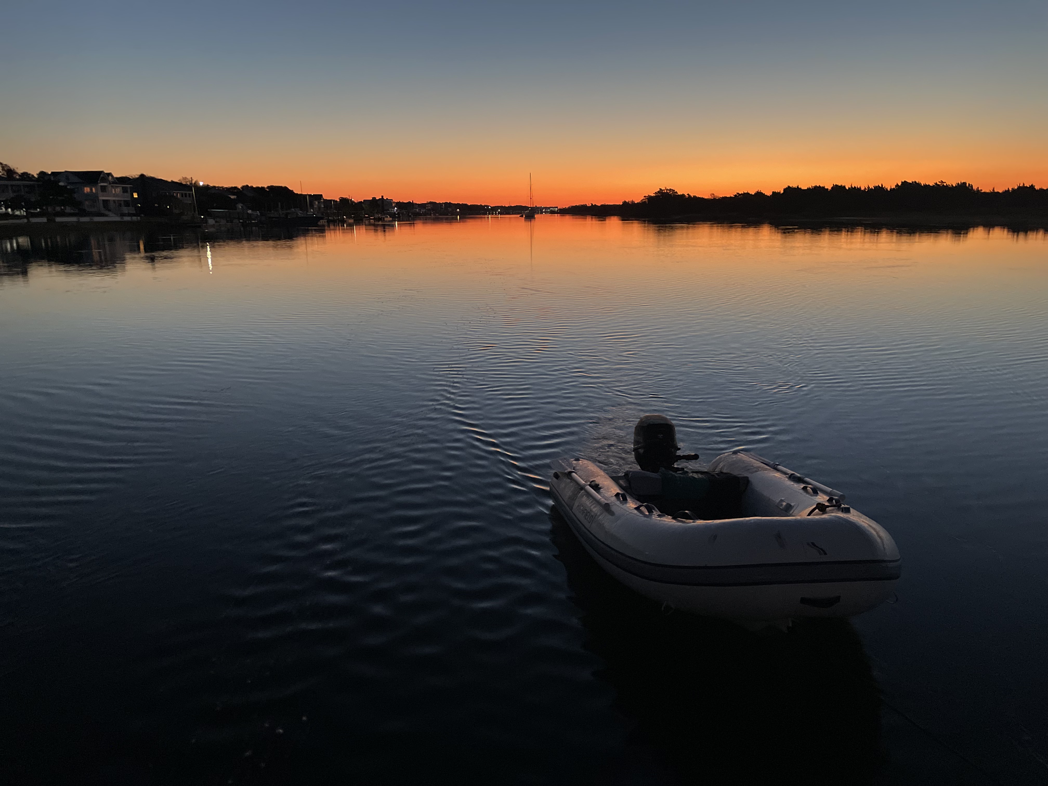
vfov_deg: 53.1
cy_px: 393
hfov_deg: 67.3
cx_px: 524
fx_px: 787
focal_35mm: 26
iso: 640
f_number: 1.6
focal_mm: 4.2
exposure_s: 1/34
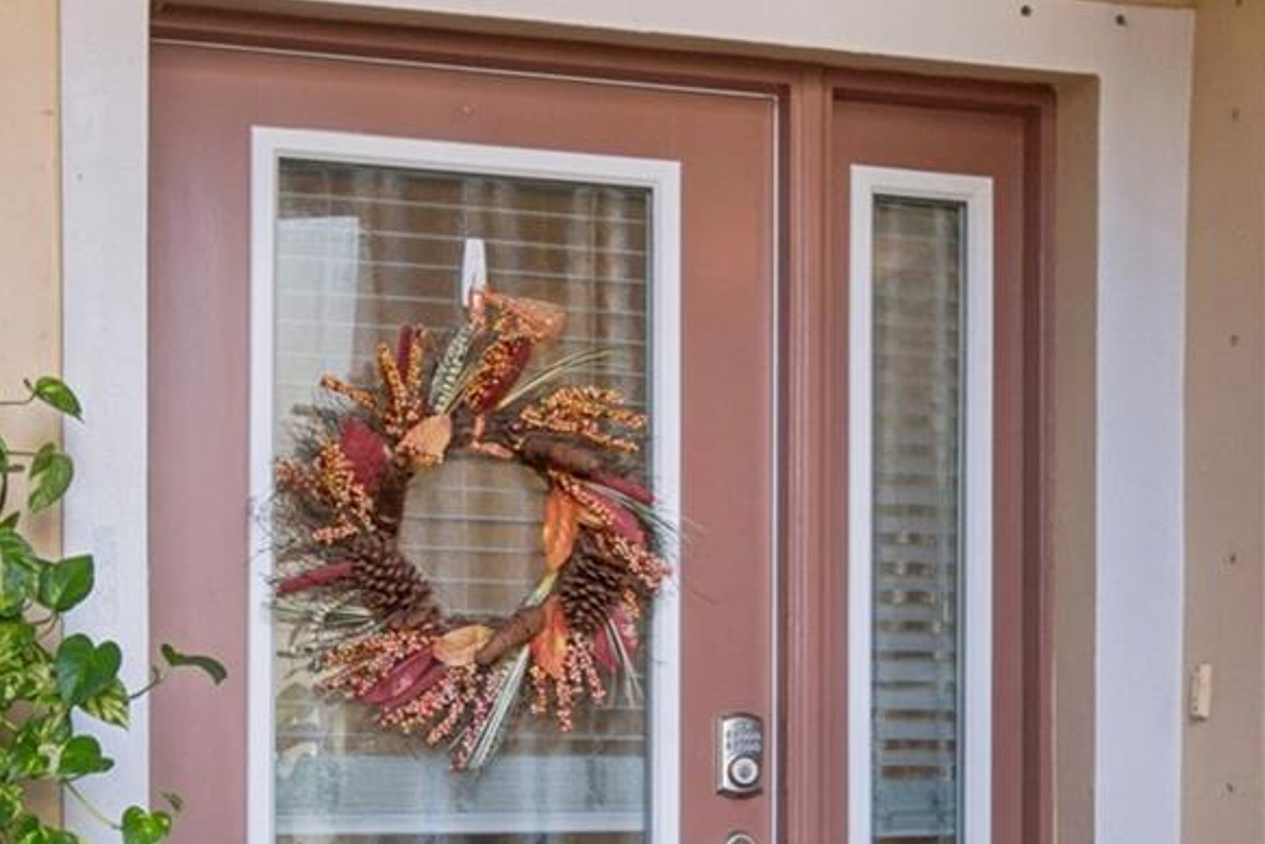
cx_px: 693
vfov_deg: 20.2
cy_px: 777
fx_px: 2319
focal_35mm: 66
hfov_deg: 30.5
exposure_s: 1/40
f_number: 7.1
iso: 100
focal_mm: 16
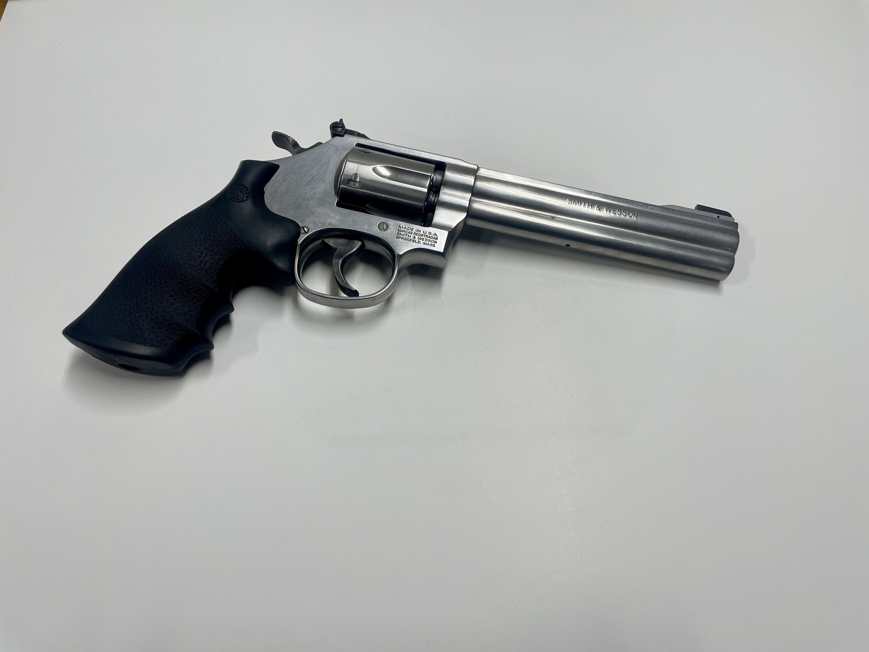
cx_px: 434
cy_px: 326
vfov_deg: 53.1
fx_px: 653
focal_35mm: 26
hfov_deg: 67.3
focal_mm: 4.2
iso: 40
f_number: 1.6
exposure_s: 1/100
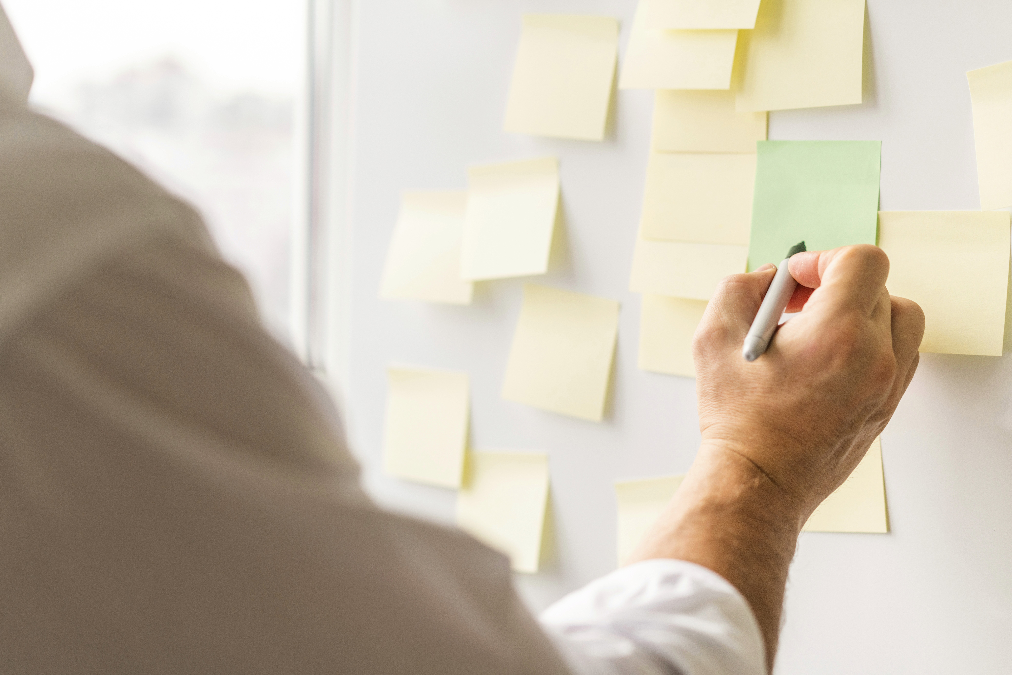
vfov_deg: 24.6
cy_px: 338
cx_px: 506
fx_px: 1546
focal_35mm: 55
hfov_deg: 36.2
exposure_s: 1/200
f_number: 2.5
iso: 250
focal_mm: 55
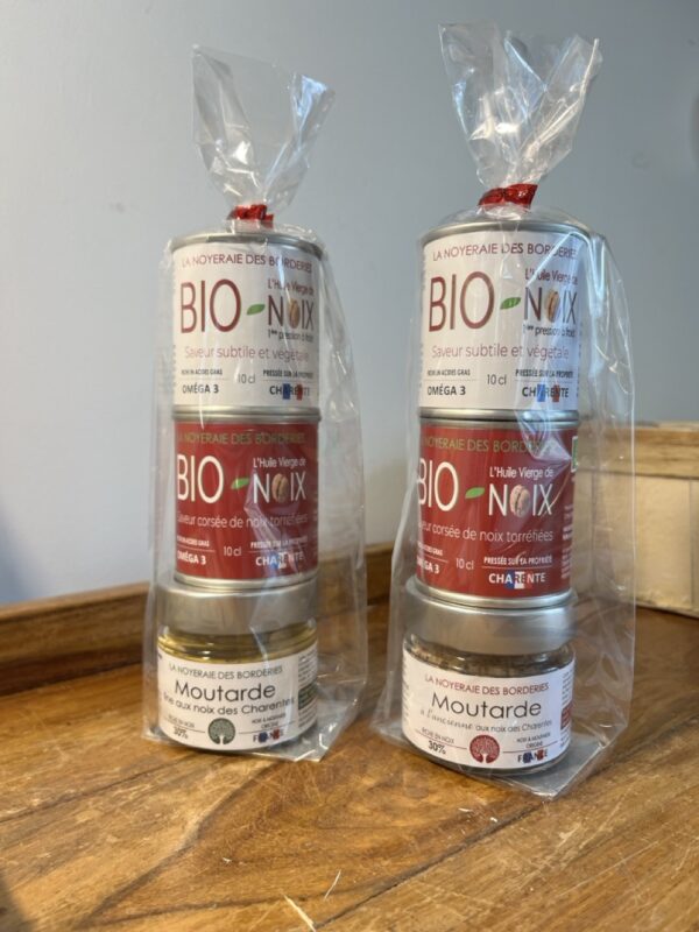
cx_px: 350
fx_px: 700
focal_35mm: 26
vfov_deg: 67.3
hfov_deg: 53.1
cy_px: 466
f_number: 1.6
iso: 80
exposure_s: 1/100
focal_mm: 5.1
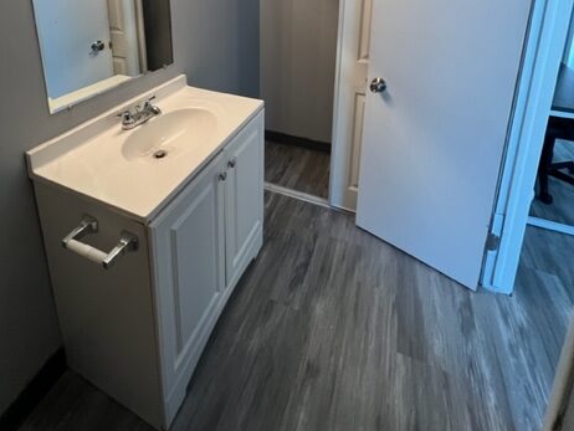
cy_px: 37
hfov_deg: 87.7
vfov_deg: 59.9
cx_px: 277
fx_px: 299
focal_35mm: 18
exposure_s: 1/60
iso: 160
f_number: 1.8
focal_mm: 1.57
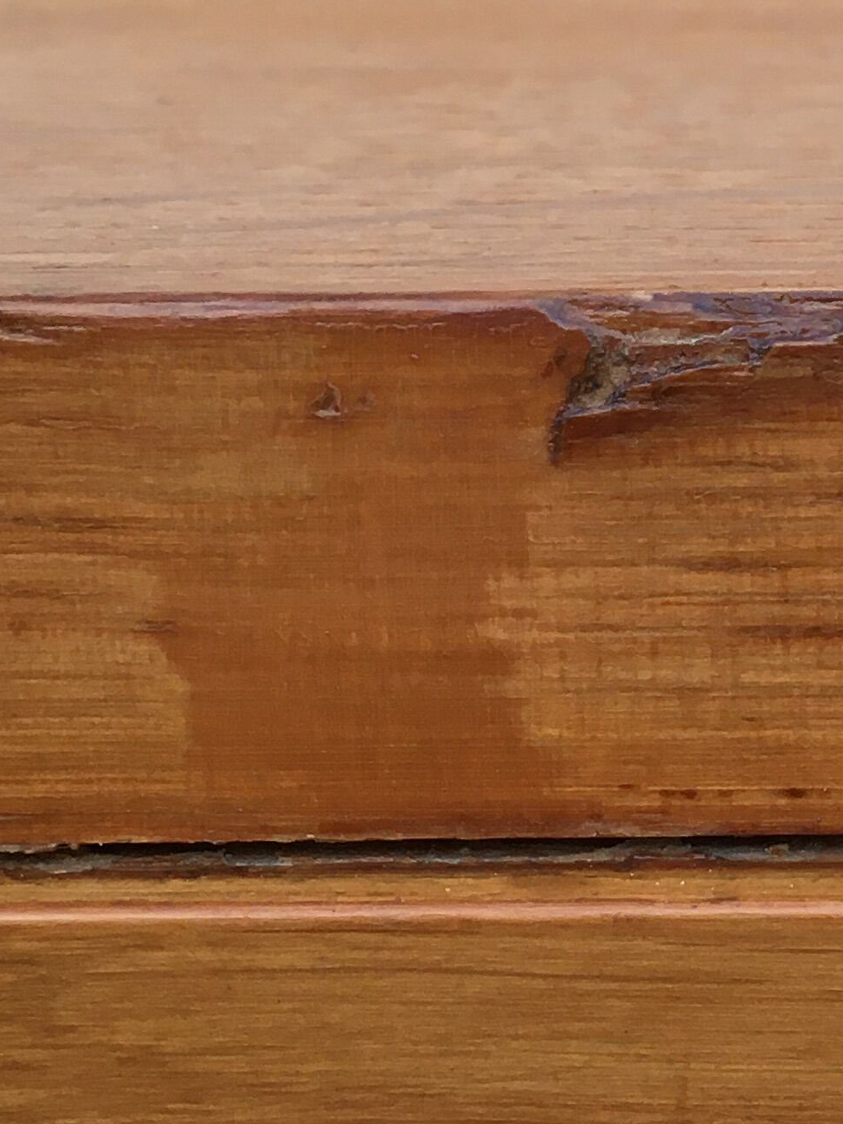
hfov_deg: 15.9
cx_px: 943
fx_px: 2923
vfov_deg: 21.7
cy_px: 441
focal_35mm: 90
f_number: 2.2
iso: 32
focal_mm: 4.15
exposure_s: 1/33
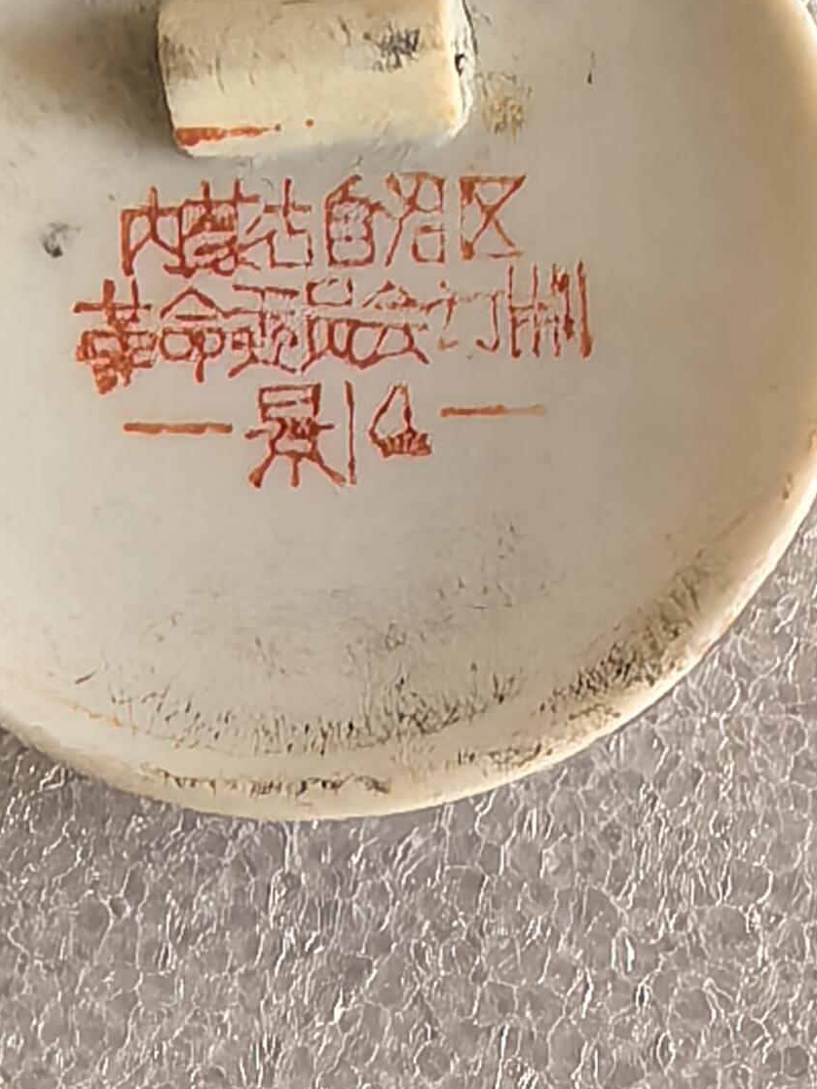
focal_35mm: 103
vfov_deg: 18.9
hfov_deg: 14.4
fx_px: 3240
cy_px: 242
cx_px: 328
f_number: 2.2
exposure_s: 1/50
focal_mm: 1.95
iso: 250
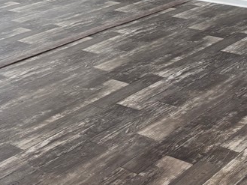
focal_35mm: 81
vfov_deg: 16.8
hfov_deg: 24.0
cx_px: 91
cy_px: -82
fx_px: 578
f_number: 1.6
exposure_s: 1/121
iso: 64
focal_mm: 5.96
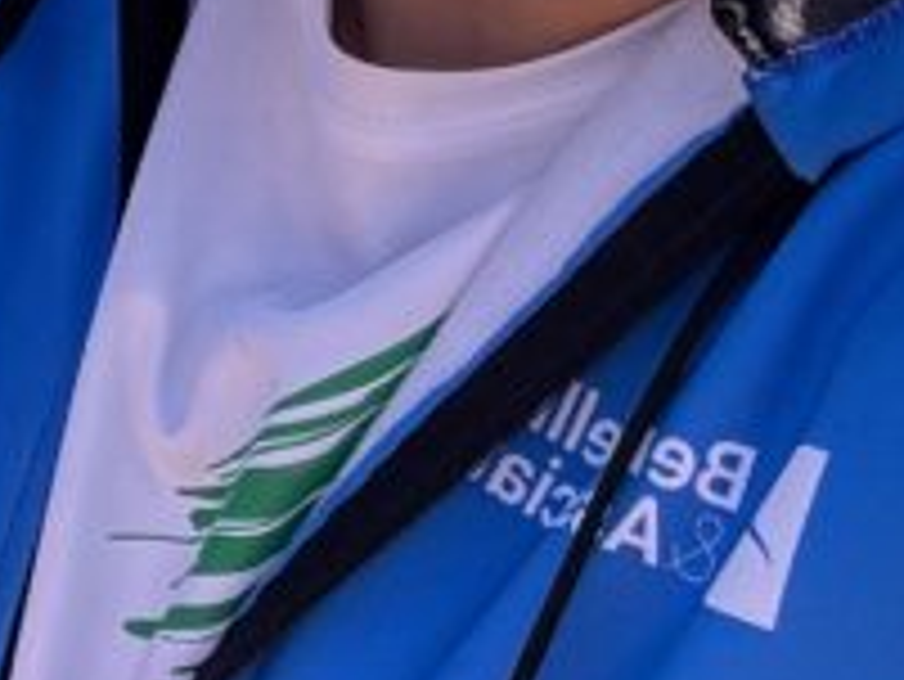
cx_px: -67
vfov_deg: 12.2
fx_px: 3057
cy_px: -270
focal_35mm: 117
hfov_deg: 16.4
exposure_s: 1/643
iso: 25
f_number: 1.9
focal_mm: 2.69
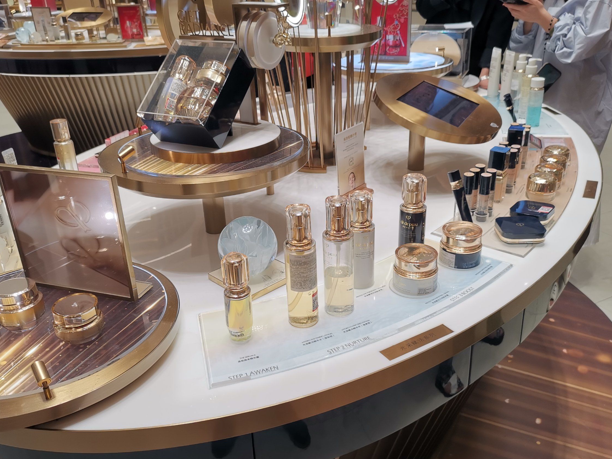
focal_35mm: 33
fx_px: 583
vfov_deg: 42.9
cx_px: 316
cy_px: 241
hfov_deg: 55.3
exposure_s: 1/250
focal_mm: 5.58
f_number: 1.8
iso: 50
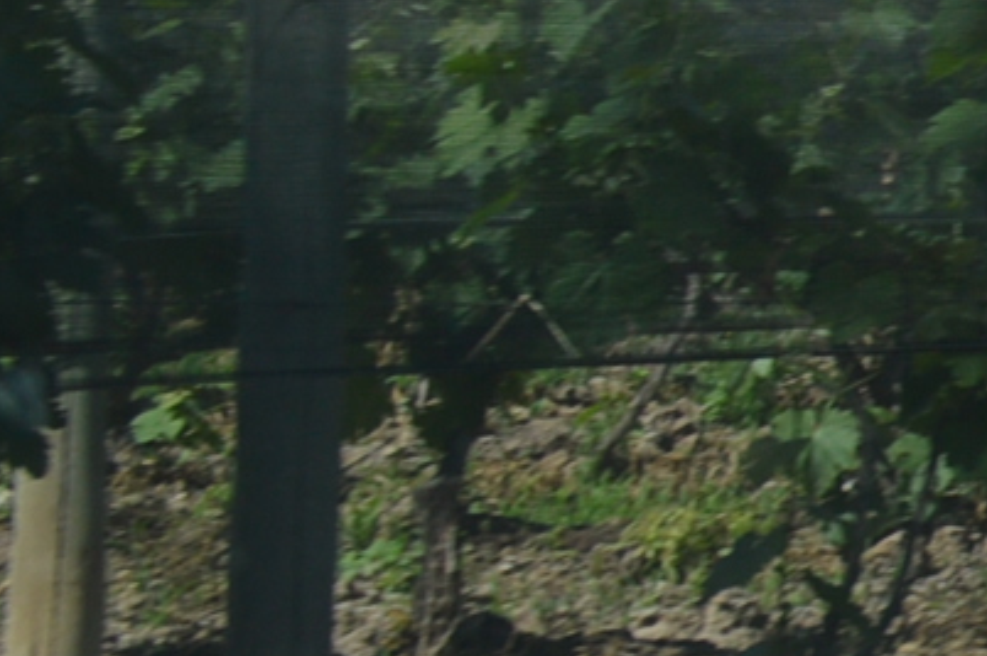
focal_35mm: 247
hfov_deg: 6.9
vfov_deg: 5.3
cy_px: -1101
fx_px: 6764
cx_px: 3609
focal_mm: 22
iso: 100
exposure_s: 1/320
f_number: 9
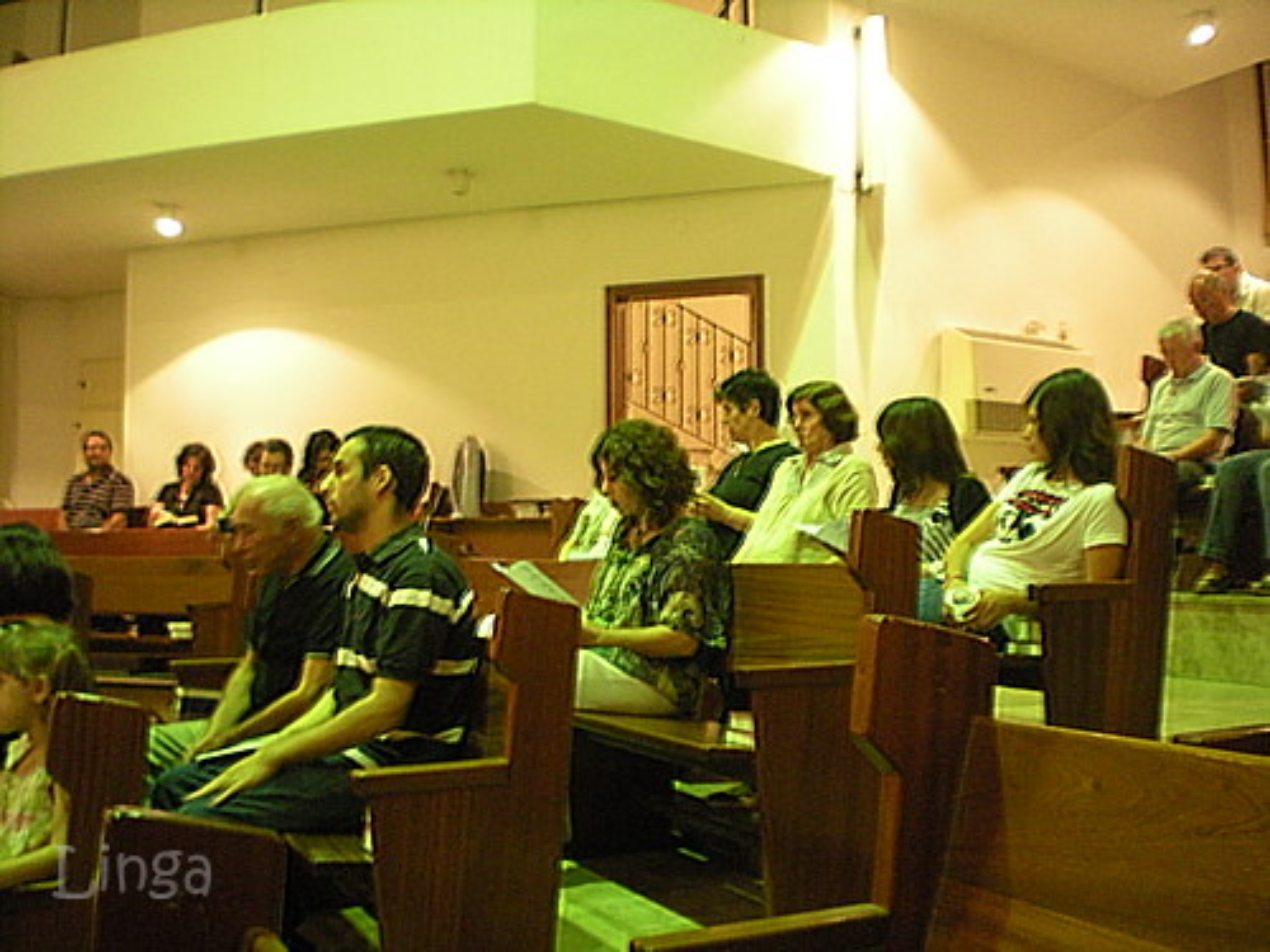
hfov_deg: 49.0
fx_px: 1394
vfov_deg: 37.7
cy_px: 476
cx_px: 635
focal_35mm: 38
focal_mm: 6.3
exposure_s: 1/8
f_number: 3.1
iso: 553
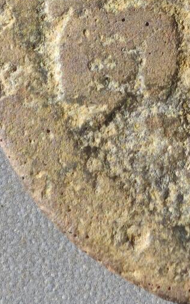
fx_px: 2883
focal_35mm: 348
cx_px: 291
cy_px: -74
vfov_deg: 6.0
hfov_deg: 3.8
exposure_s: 1/100
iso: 250
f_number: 2
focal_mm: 9
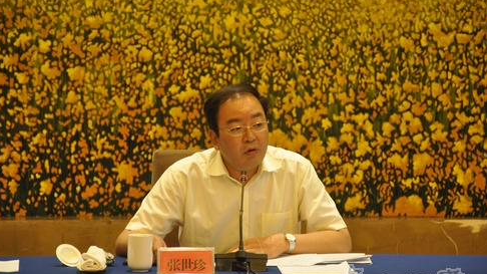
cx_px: 238
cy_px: 163
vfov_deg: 7.2
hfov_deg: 12.7
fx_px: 2189
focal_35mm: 170
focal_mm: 105
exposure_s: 1/30
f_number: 5.6
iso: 1000
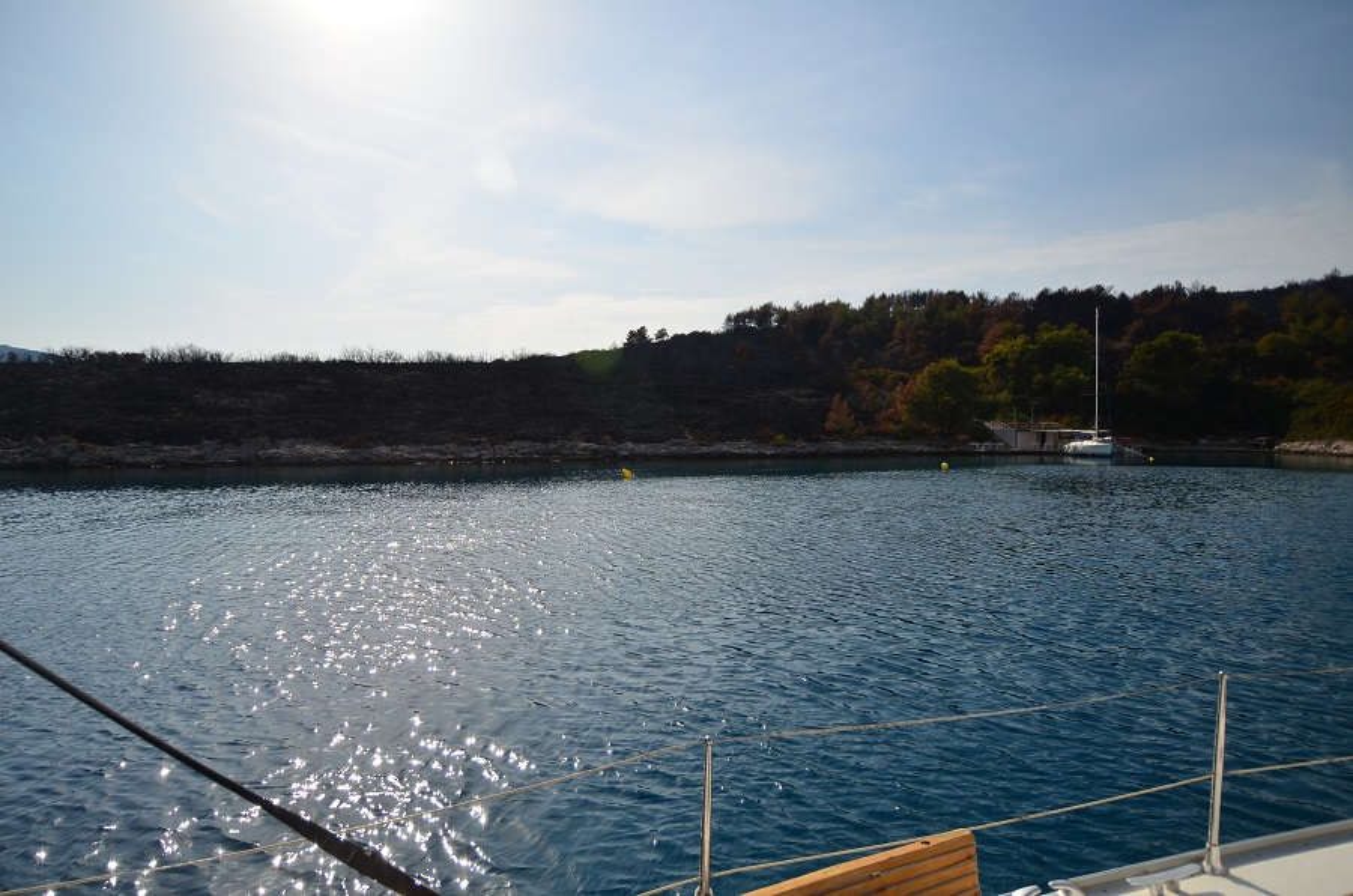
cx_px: 676
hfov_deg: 85.5
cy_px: 448
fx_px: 731
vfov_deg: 63.0
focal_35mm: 20
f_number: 4
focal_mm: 13
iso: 280
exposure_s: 1/8000
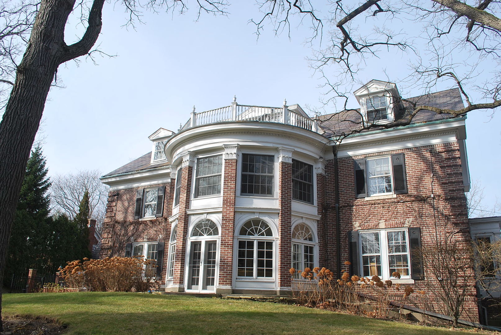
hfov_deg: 67.3
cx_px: 250
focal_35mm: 27
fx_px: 376
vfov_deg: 48.1
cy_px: 168
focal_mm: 18
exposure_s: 1/200
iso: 100
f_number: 7.1
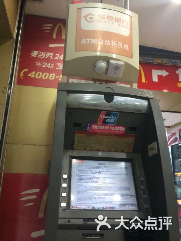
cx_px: 90
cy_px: 120
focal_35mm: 29
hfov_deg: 48.2
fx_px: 202
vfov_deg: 61.7
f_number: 2.2
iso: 250
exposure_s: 1/33
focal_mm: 4.15
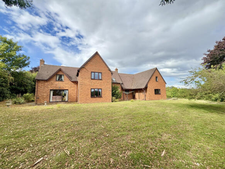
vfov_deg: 85.7
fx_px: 91
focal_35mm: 14
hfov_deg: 102.1
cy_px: 84
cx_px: 112
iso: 64
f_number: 2.2
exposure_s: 1/573
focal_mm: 2.22
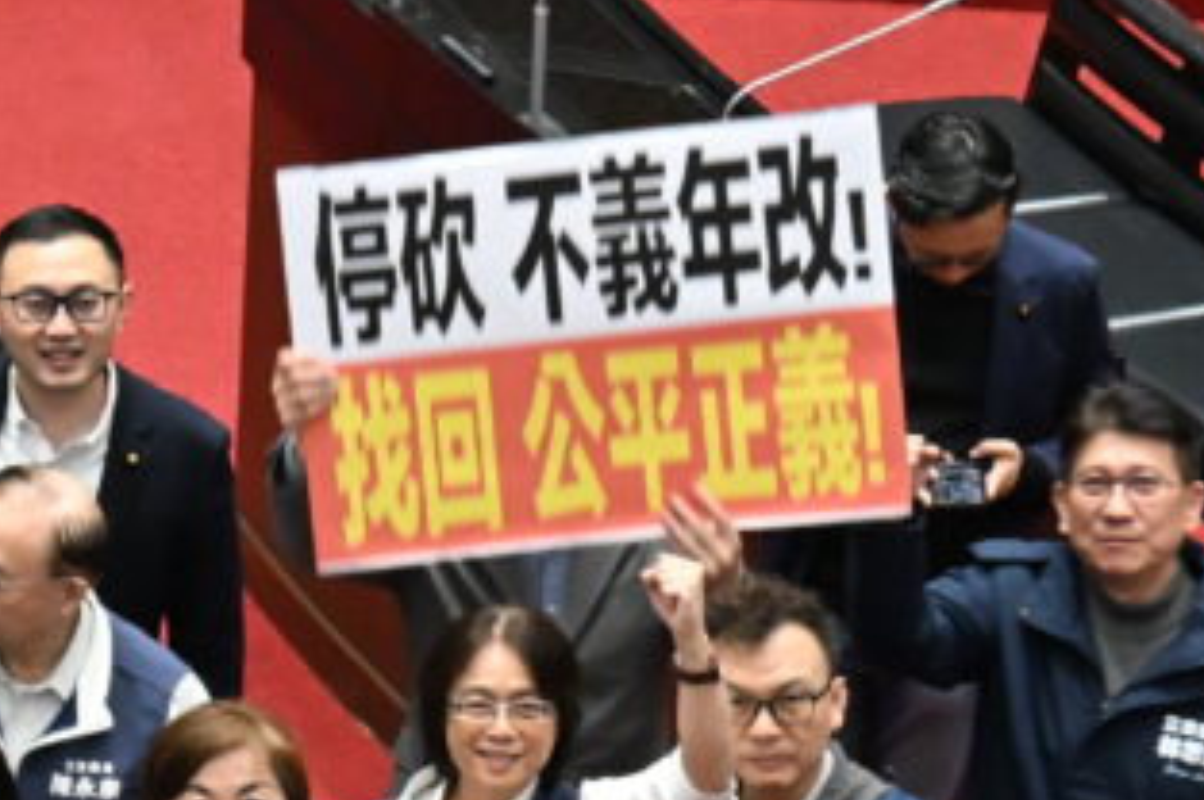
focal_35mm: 264
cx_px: -1239
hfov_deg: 7.5
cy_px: 435
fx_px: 8820
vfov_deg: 5.2
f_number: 8
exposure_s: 1/60
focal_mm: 55
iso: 5000
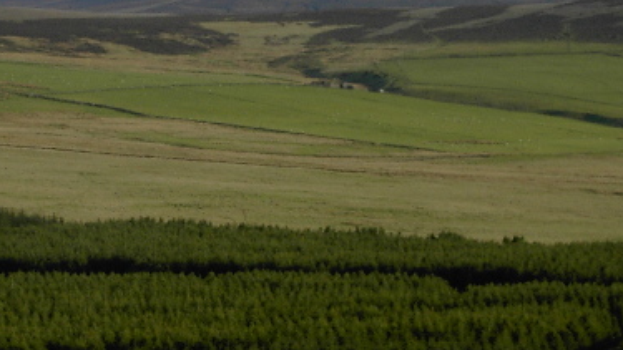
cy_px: 166
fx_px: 3866
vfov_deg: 5.2
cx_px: 88
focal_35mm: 234
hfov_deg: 9.2
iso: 100
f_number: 8
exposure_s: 1/200
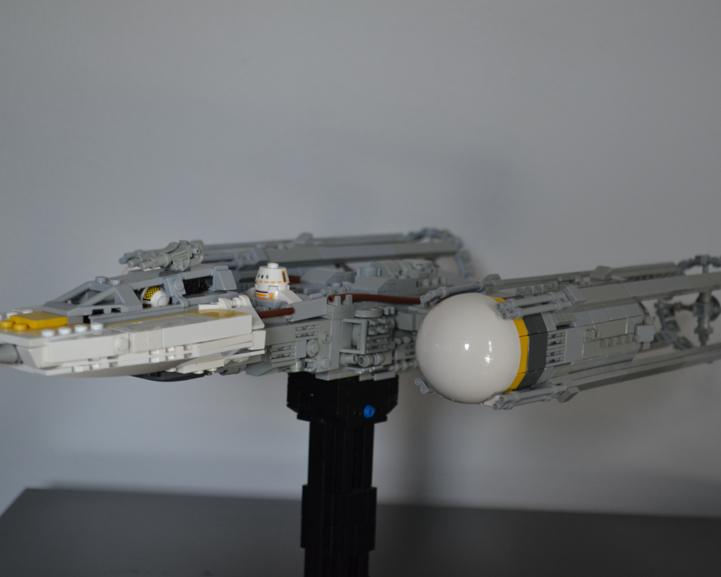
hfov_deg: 26.8
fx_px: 1515
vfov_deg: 21.6
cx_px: 360
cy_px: 288
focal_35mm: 71
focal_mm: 42
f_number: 5.3
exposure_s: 1/25
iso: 400
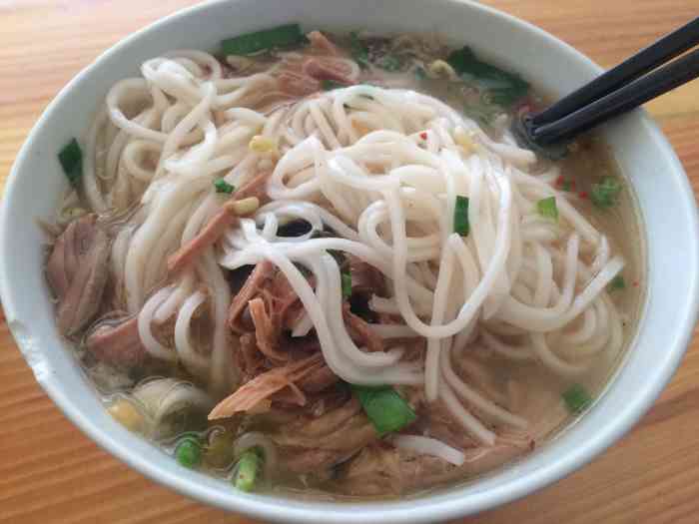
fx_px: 586
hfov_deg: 61.7
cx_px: 350
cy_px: 262
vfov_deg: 48.2
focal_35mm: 29
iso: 80
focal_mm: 4.15
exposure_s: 1/33
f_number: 2.2
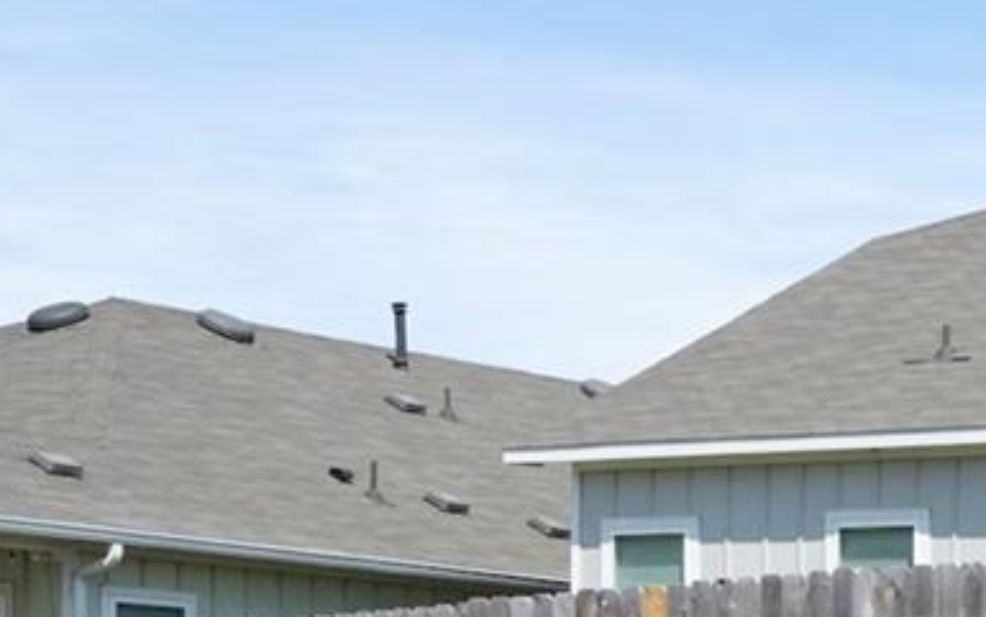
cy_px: 982
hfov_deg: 14.4
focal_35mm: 130
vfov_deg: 9.7
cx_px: 1711
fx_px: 3495
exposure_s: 1/2500
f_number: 8
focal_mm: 24
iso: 400
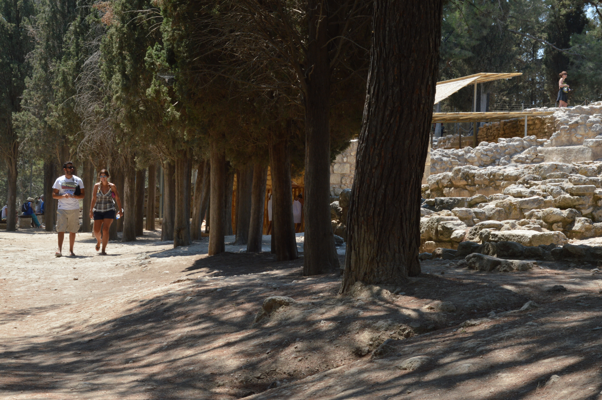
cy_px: 200
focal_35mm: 82
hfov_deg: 24.6
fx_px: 1378
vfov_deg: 16.5
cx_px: 301
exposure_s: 1/125
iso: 200
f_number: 14
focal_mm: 55
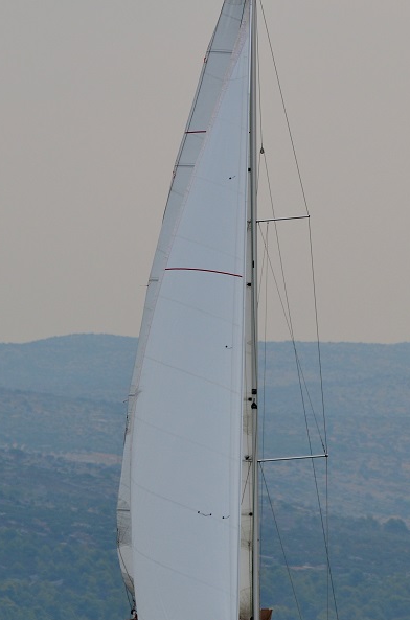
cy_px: 405
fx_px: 8468
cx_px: 216
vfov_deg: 4.2
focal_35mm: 493
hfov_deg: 2.8
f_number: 5.6
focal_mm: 195
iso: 400
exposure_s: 1/2000
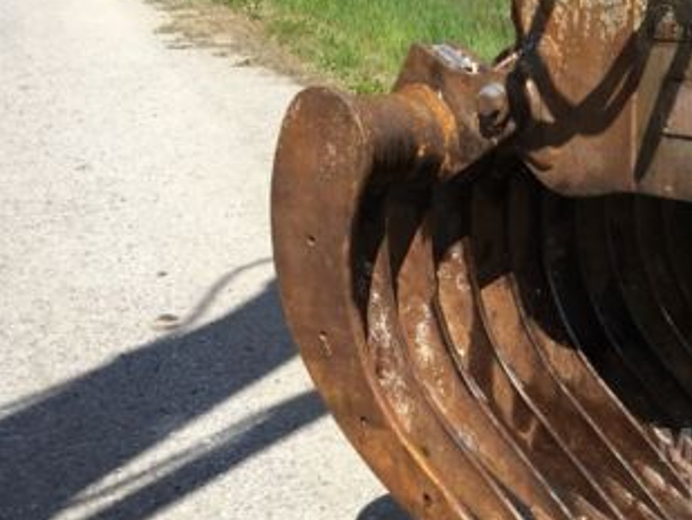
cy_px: 289
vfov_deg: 21.0
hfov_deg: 25.2
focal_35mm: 70
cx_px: 814
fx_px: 1400
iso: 25
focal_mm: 4.15
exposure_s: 1/1972
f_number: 2.2
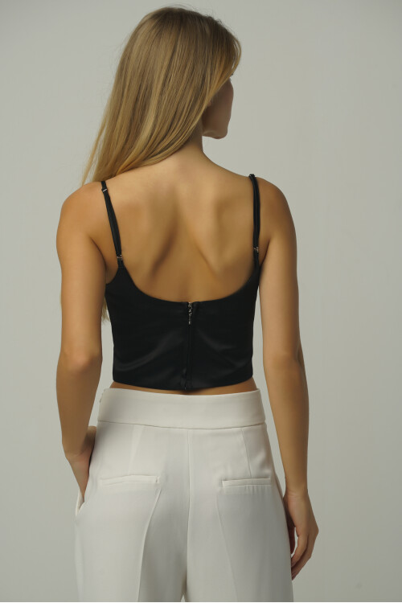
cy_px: 302
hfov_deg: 8.2
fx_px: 2814
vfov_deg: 12.2
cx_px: 201
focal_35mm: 168
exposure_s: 1/125
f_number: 9
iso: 100
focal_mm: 168
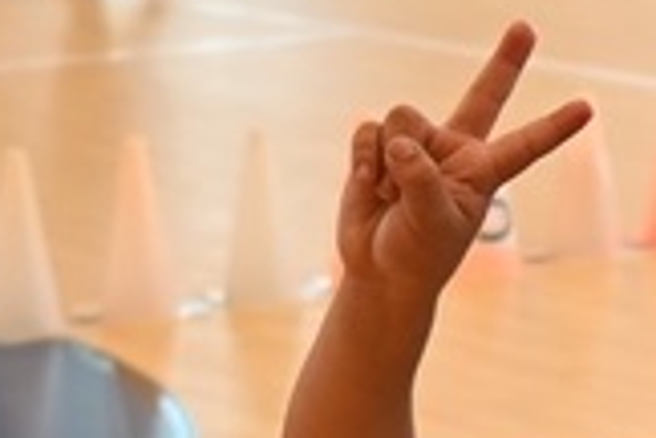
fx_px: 2590
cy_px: 967
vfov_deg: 8.9
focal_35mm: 142
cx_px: 1110
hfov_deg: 13.3
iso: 250
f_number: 1.7
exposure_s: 1/250
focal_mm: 15
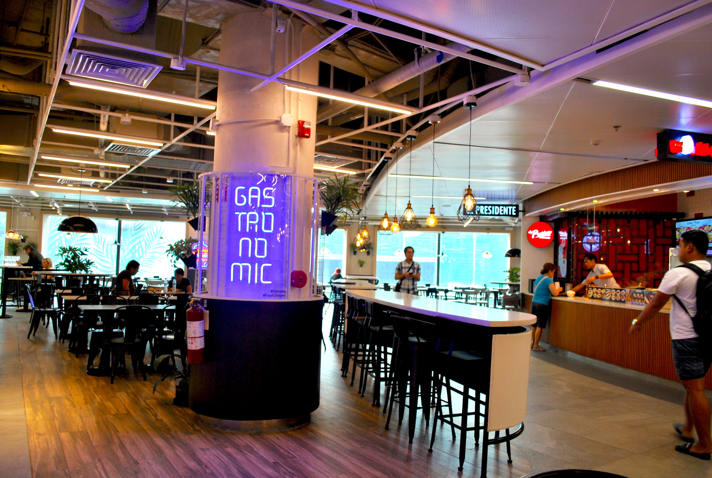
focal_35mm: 27
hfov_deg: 67.3
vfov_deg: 48.1
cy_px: 239
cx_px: 356
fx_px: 535
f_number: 4
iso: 200
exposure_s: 1/60
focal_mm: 18
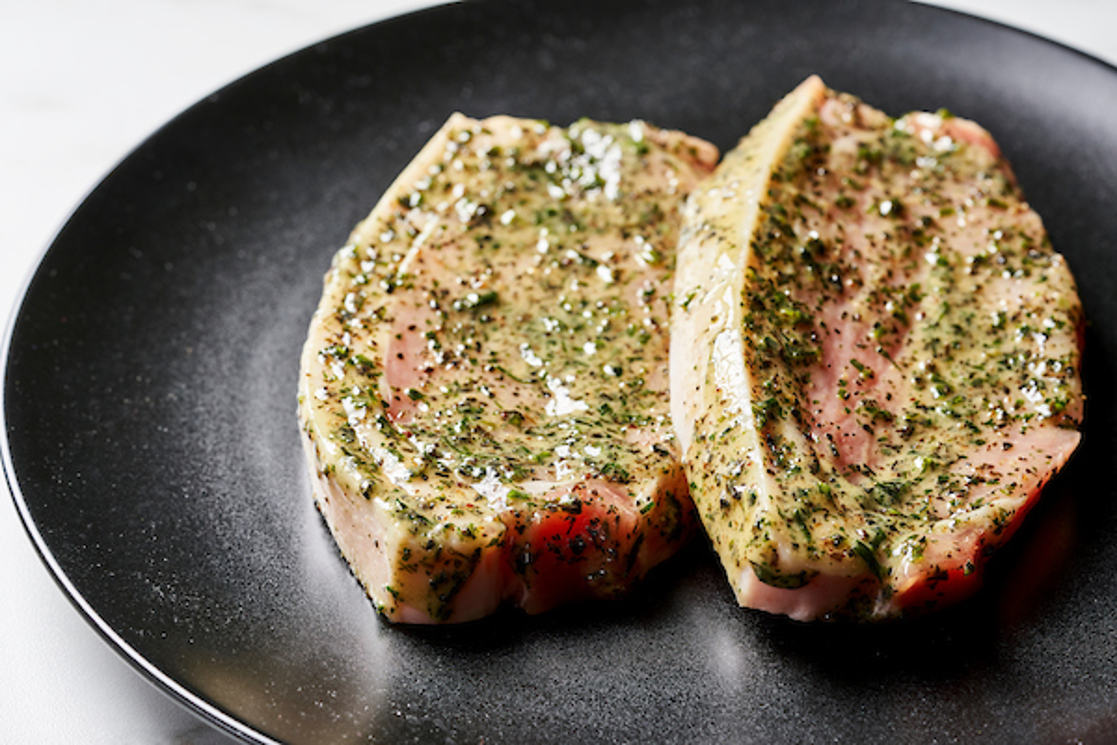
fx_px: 2792
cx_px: 558
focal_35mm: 90
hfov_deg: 22.6
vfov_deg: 15.2
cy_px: 372
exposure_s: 1/125
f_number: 8
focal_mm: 90
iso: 200
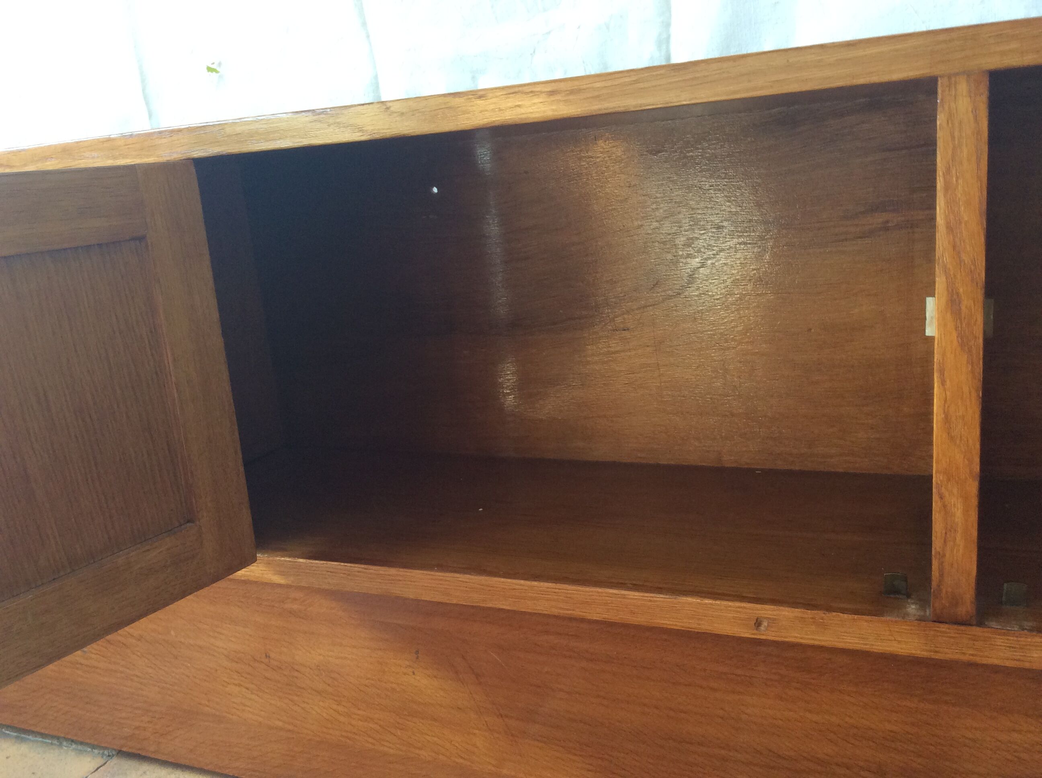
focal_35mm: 32
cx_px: 521
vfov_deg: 44.1
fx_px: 962
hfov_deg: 56.9
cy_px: 389
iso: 80
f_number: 2.4
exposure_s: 1/25
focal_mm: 3.3
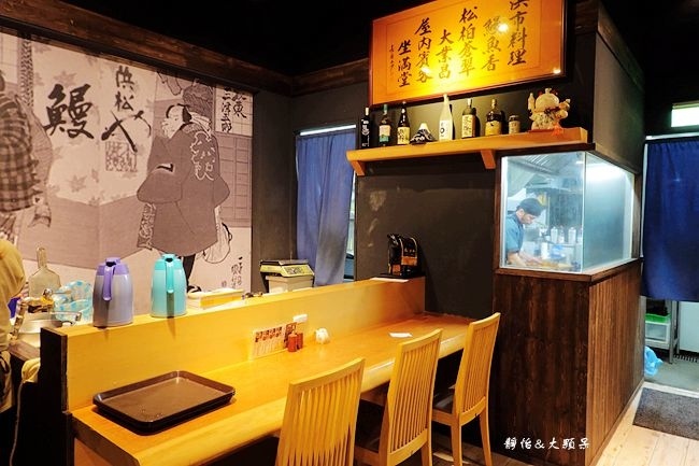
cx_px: 350
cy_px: 233
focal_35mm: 24
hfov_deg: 73.8
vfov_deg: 53.1
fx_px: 466
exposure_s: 1/15
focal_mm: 9
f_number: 2.8
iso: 800
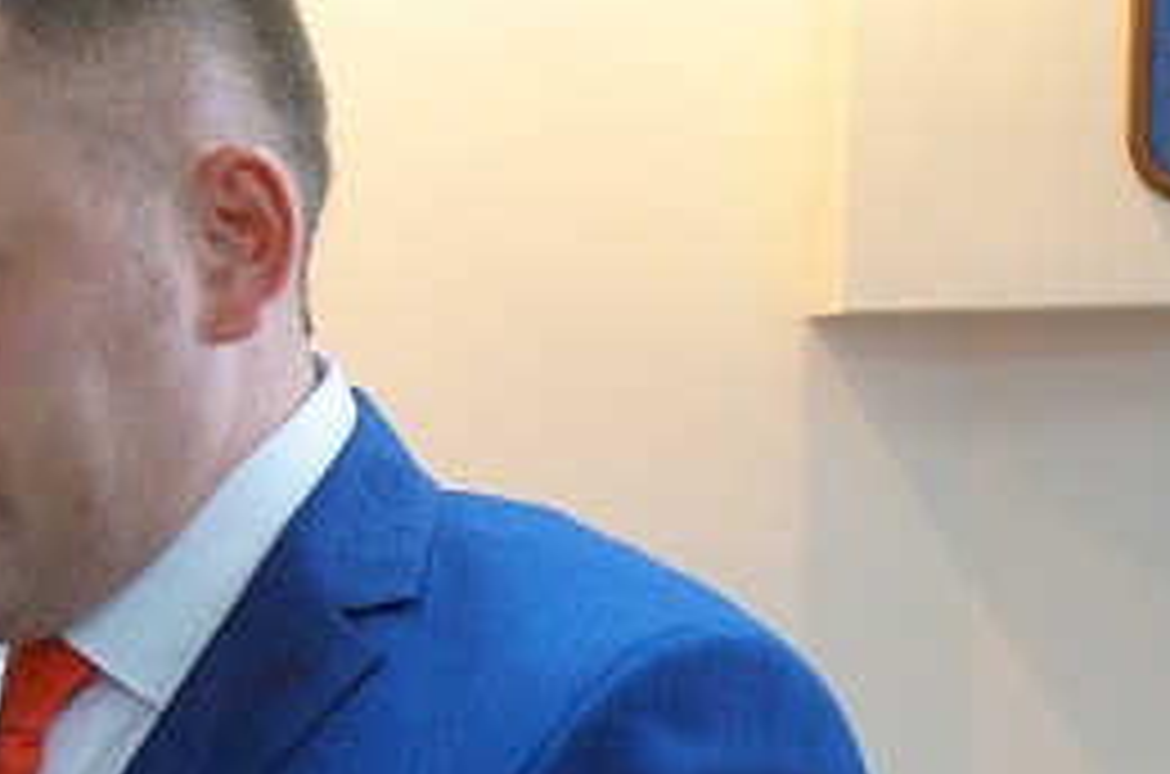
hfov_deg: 13.3
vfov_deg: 9.5
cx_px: -792
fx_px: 4604
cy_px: 801
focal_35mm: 142
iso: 1600
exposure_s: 1/160
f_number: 4
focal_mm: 24
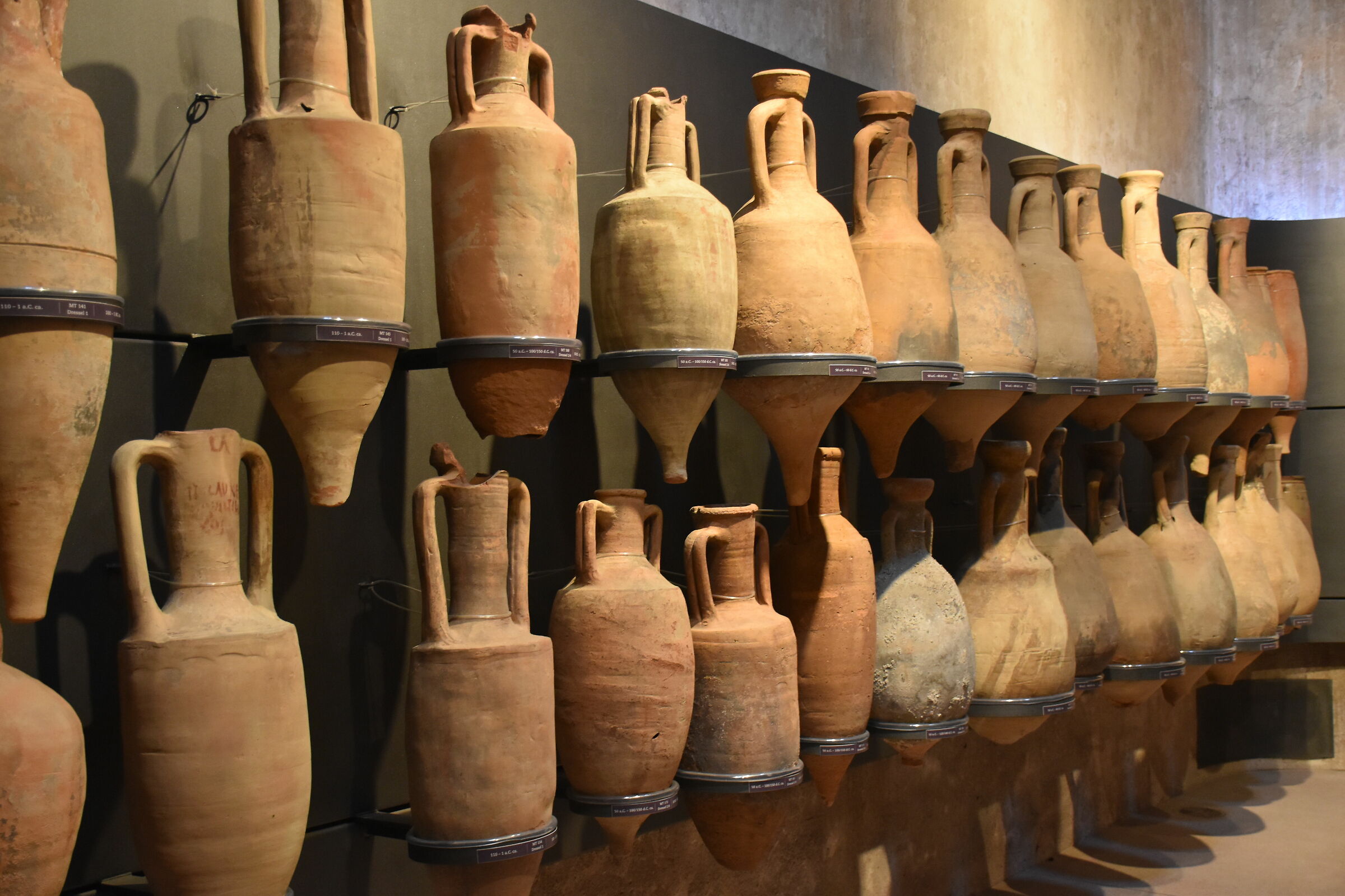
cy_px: 448
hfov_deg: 47.9
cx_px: 672
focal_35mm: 40
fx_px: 1513
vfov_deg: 33.0
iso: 1600
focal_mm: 27
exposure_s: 1/25
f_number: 4
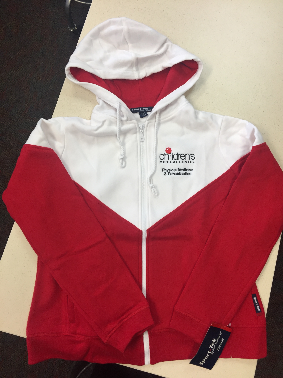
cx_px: 142
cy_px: 189
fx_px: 316
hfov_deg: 48.2
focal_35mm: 29
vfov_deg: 61.7
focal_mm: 4.15
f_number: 2.2
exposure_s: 1/30
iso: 32
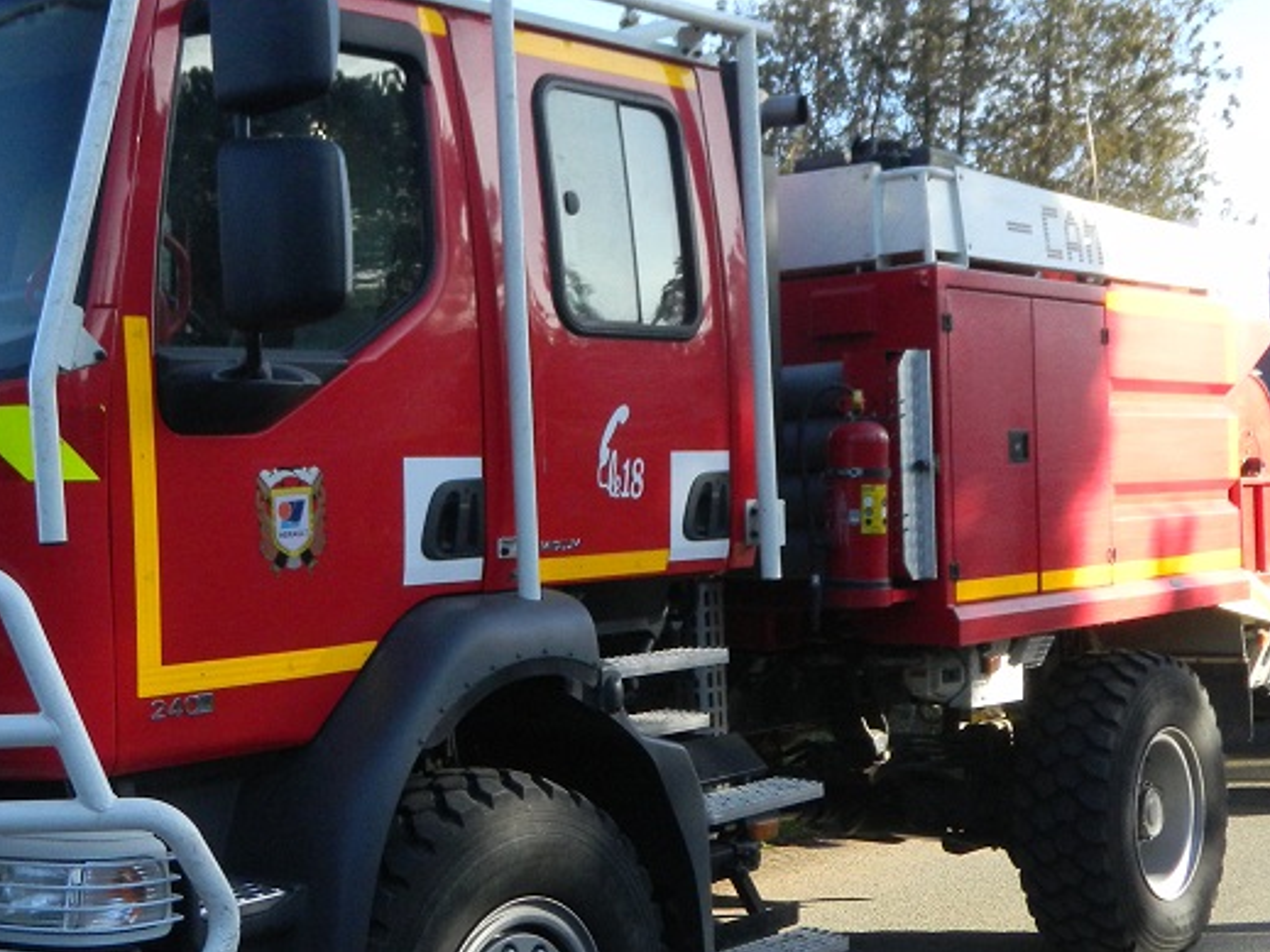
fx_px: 1981
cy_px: 504
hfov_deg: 35.1
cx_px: 387
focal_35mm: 54
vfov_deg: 27.0
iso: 200
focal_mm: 5
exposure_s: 1/394
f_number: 3.9
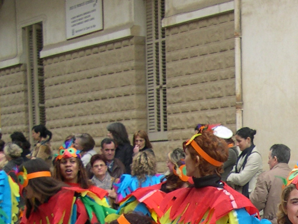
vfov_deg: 12.2
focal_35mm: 116
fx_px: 999
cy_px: 332
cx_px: 417
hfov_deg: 15.9
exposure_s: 1/132
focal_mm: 8
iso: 100
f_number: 2.8
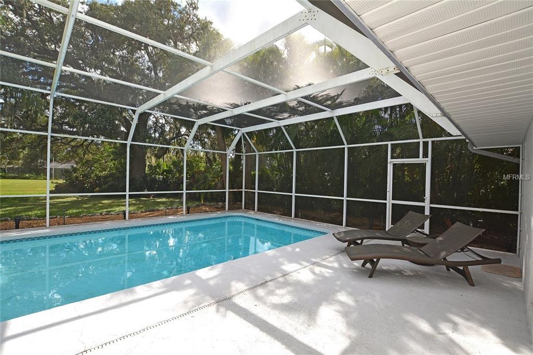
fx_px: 244
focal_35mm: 16
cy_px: 178
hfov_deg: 95.0
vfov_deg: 72.0
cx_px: 266
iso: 100
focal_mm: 11
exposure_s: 1/200
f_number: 8
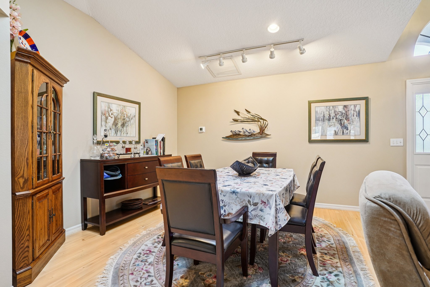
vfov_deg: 70.4
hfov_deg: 93.3
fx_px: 203
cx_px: 215
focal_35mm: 17
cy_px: 144
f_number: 8
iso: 400
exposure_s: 1/6
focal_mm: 17
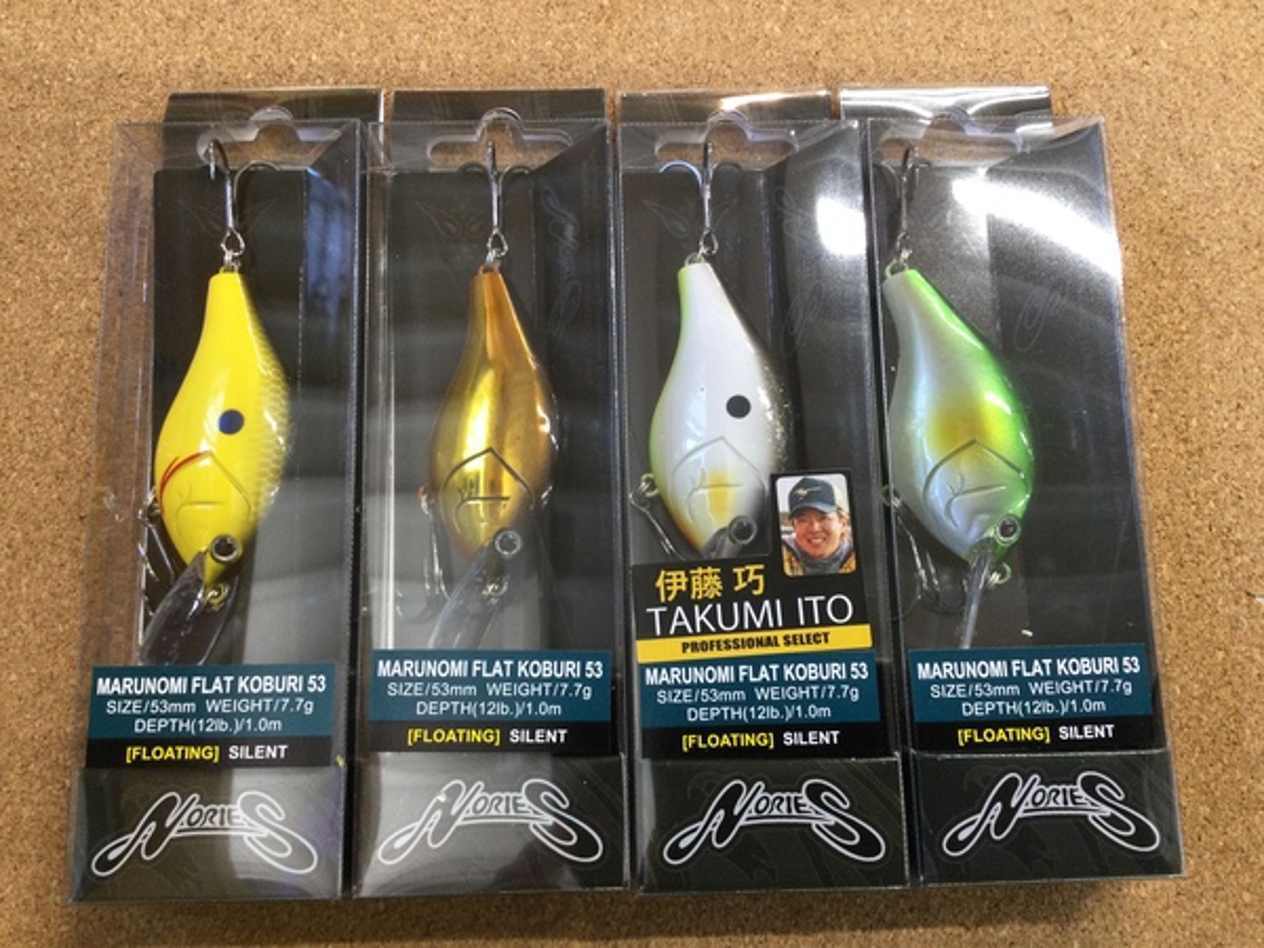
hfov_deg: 58.4
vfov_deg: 45.4
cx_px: 632
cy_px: 474
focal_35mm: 31
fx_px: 1132
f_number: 2.4
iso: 80
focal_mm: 3.3
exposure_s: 1/30
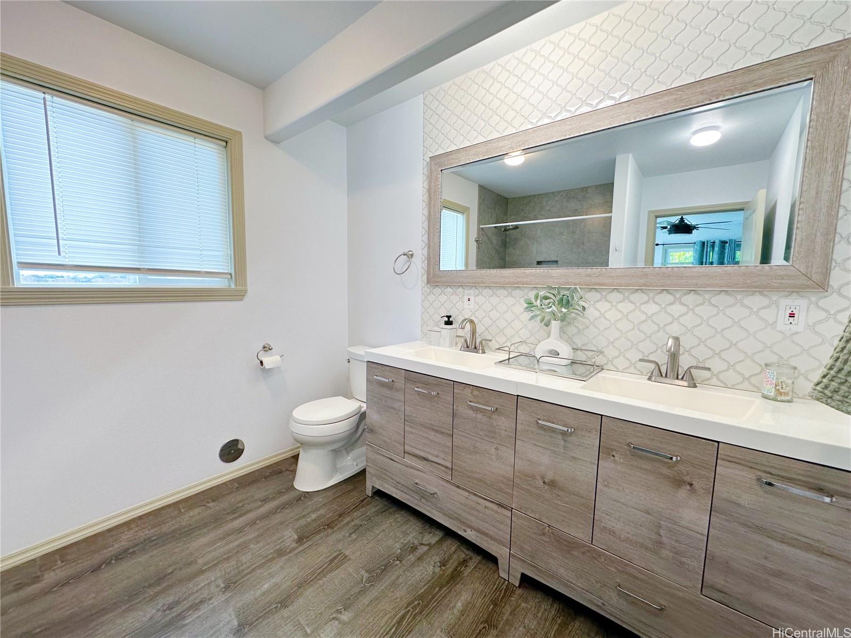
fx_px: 344
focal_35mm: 14
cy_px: 319
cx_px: 426
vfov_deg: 85.7
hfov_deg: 102.1
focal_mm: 2.22
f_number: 2.2
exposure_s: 1/120
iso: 125
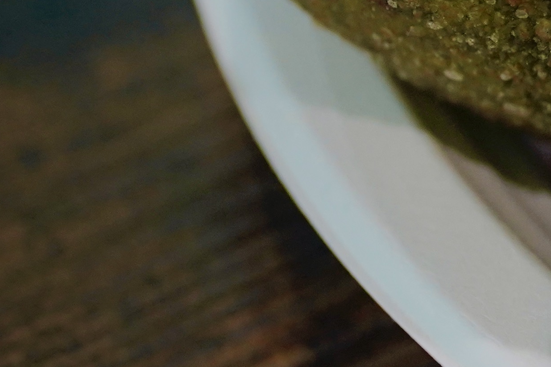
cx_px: 1277
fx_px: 6320
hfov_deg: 4.9
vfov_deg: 3.3
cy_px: -103
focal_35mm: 413
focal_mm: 85
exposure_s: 1/200
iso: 1600
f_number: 2.8
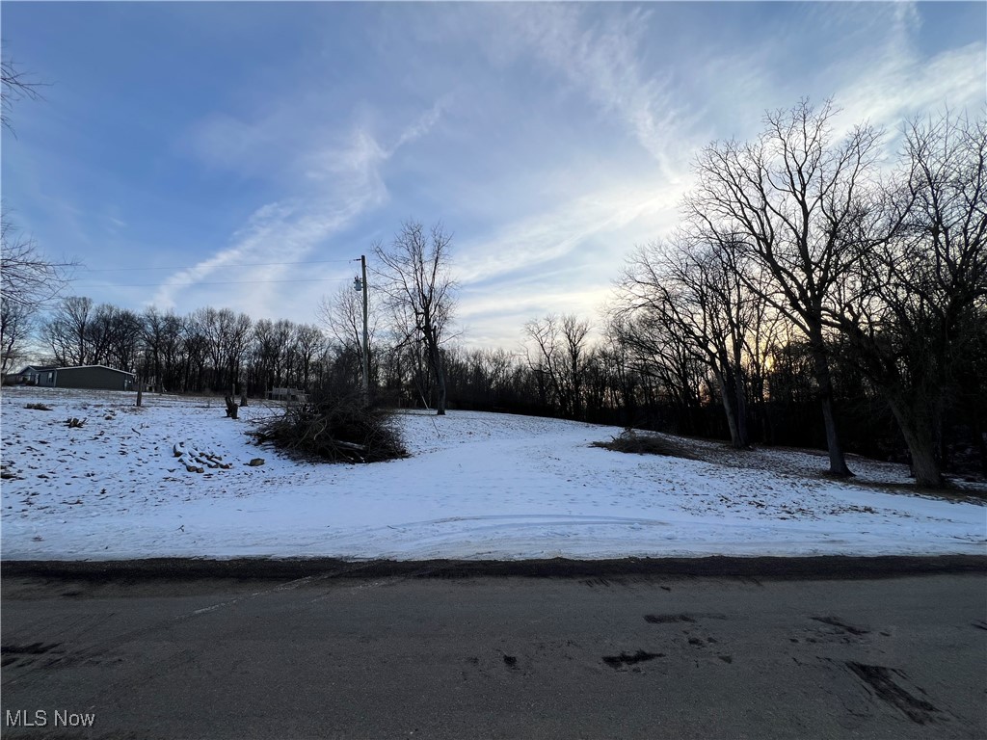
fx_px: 371
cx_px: 494
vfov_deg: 89.9
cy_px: 370
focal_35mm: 13
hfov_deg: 106.2
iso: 32
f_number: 1.8
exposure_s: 1/779
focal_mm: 1.57
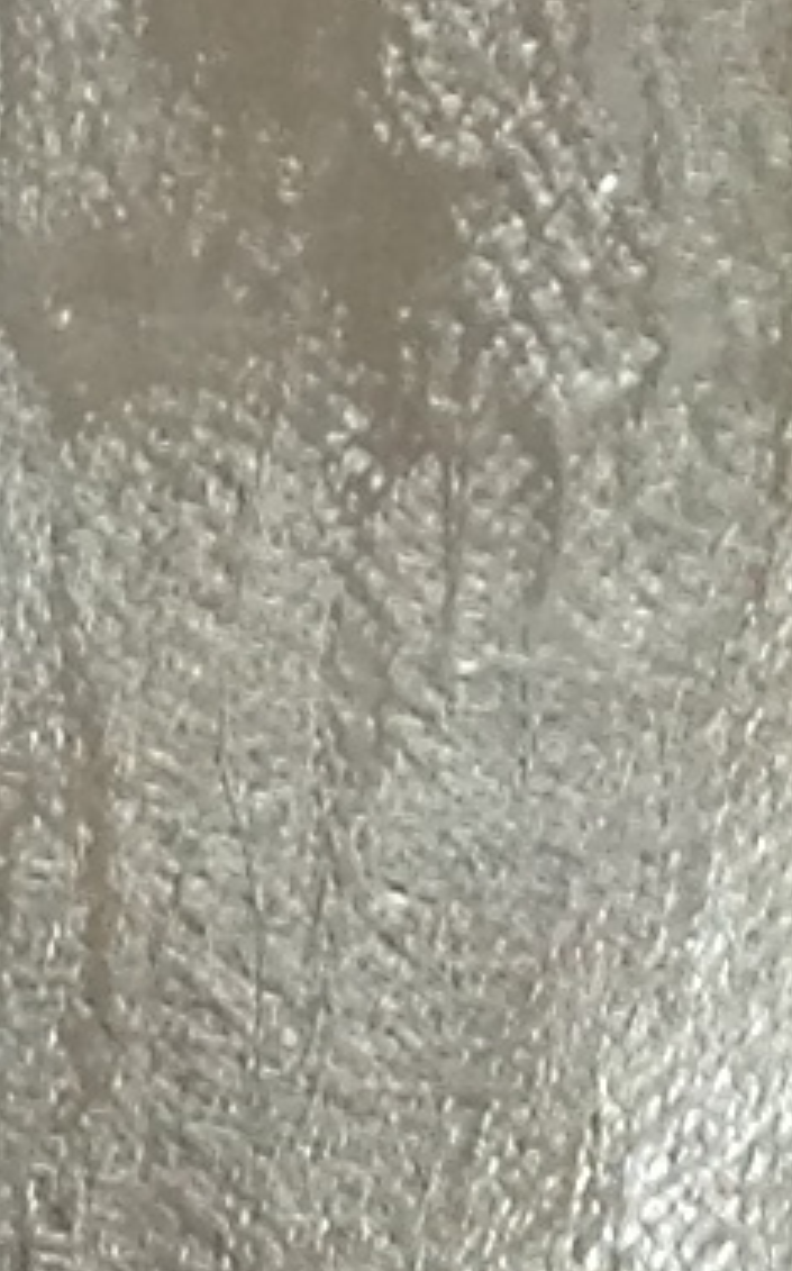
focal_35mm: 255
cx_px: -2245
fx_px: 8823
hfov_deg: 4.7
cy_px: -148
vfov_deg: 8.2
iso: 100
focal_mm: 4.28
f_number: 2.4
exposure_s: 1/15
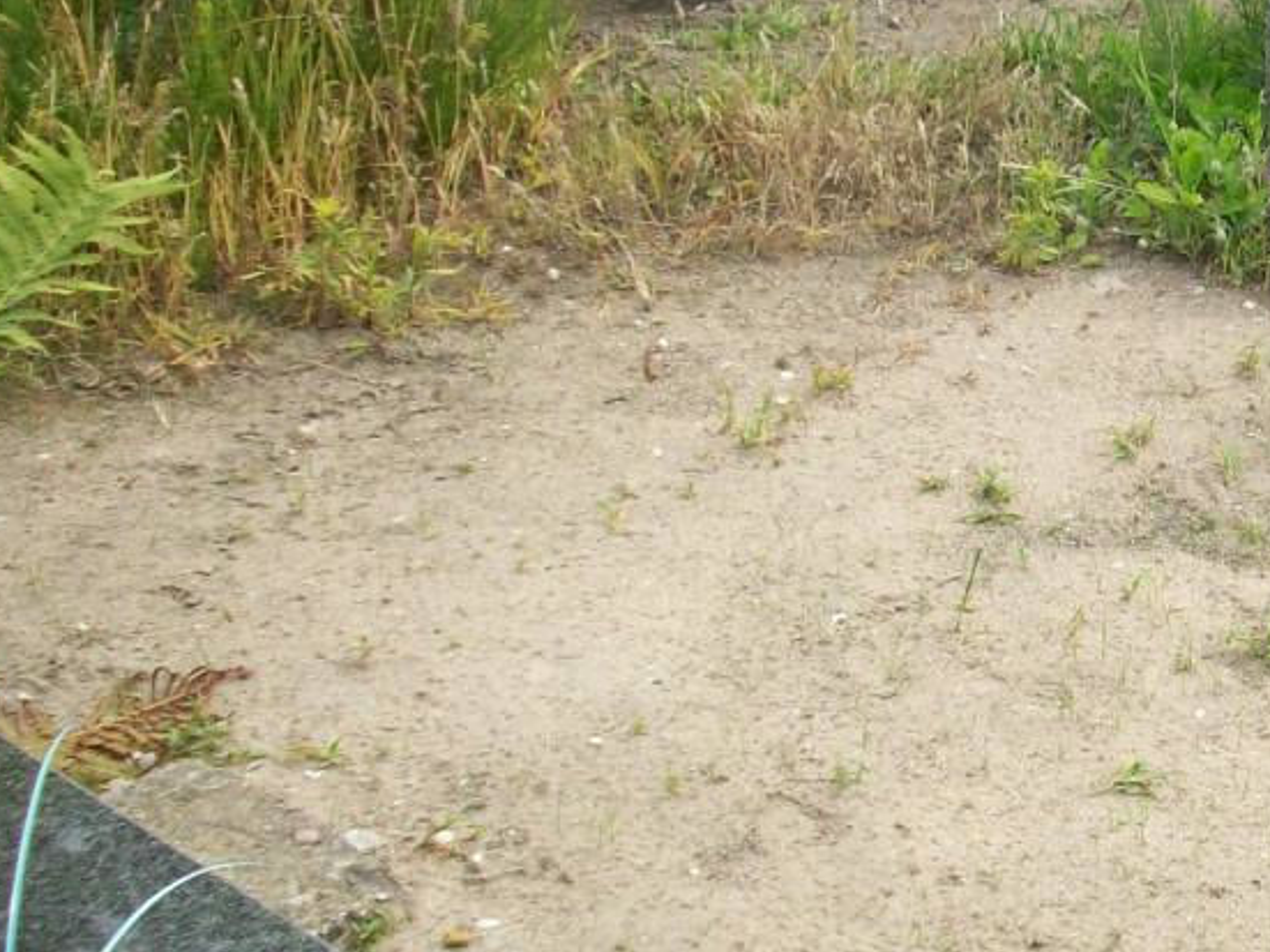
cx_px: 1408
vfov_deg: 17.2
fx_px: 3155
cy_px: 401
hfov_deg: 21.5
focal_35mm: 86
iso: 80
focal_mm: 6.2
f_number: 2.8
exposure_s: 1/656
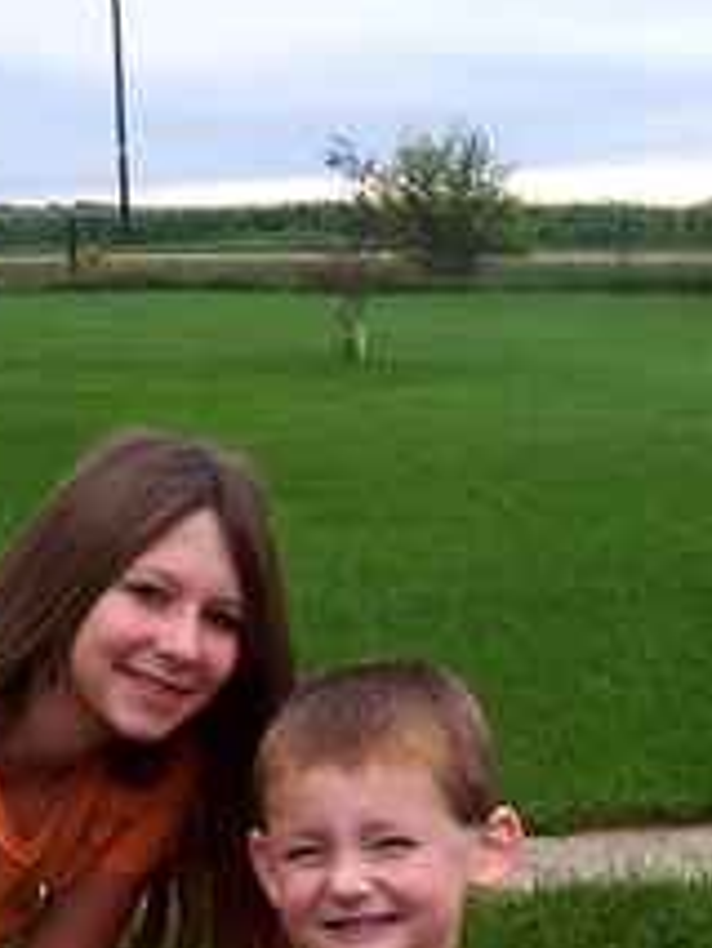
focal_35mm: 88
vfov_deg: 22.1
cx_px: 236
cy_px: 694
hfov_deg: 16.8
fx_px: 2411
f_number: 3.4
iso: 100
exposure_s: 1/125
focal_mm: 8
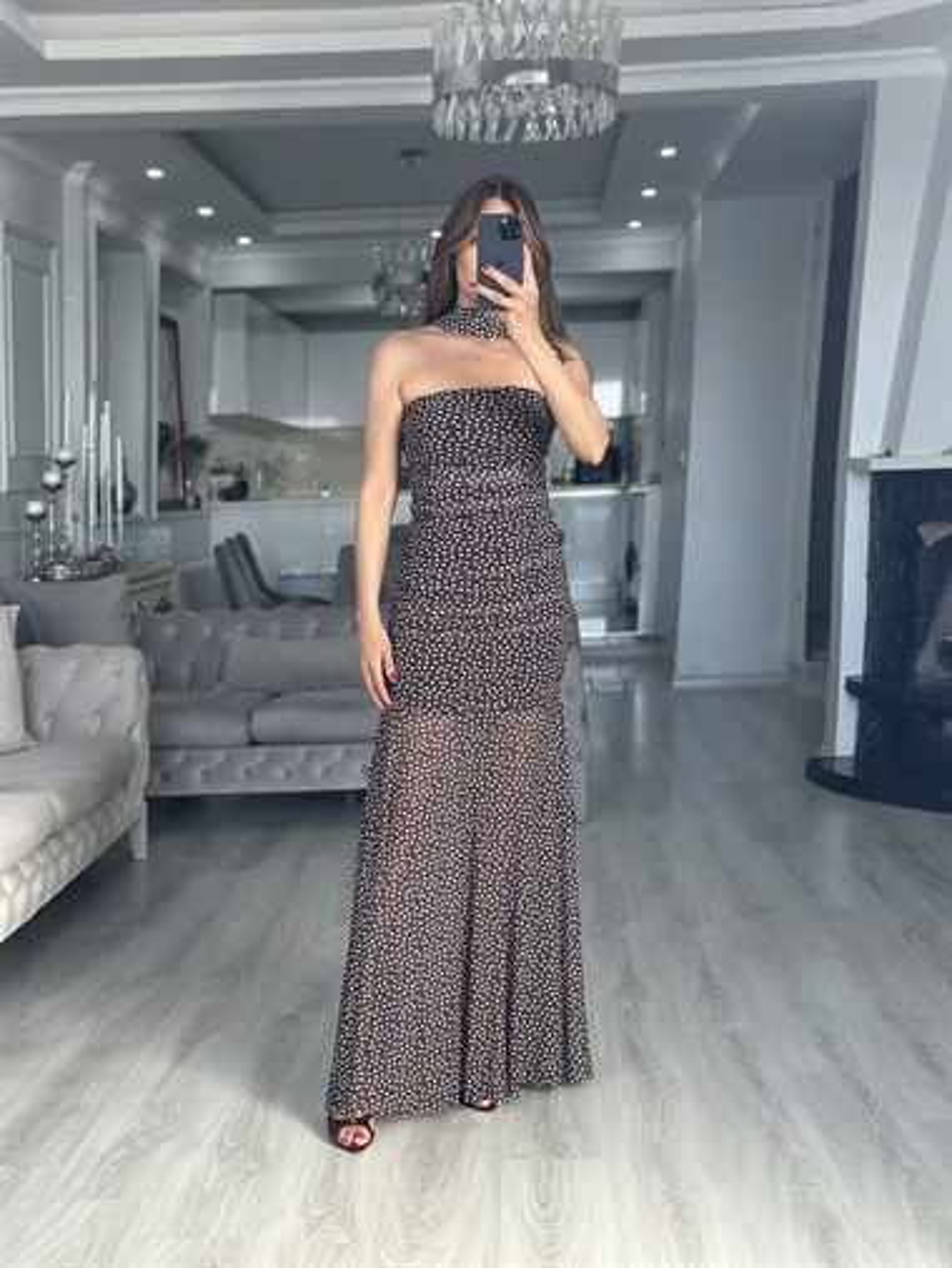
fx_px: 1759
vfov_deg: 39.6
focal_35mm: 48
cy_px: 634
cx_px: 476
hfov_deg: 30.3
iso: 125
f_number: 1.78
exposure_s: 1/125
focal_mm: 6.86
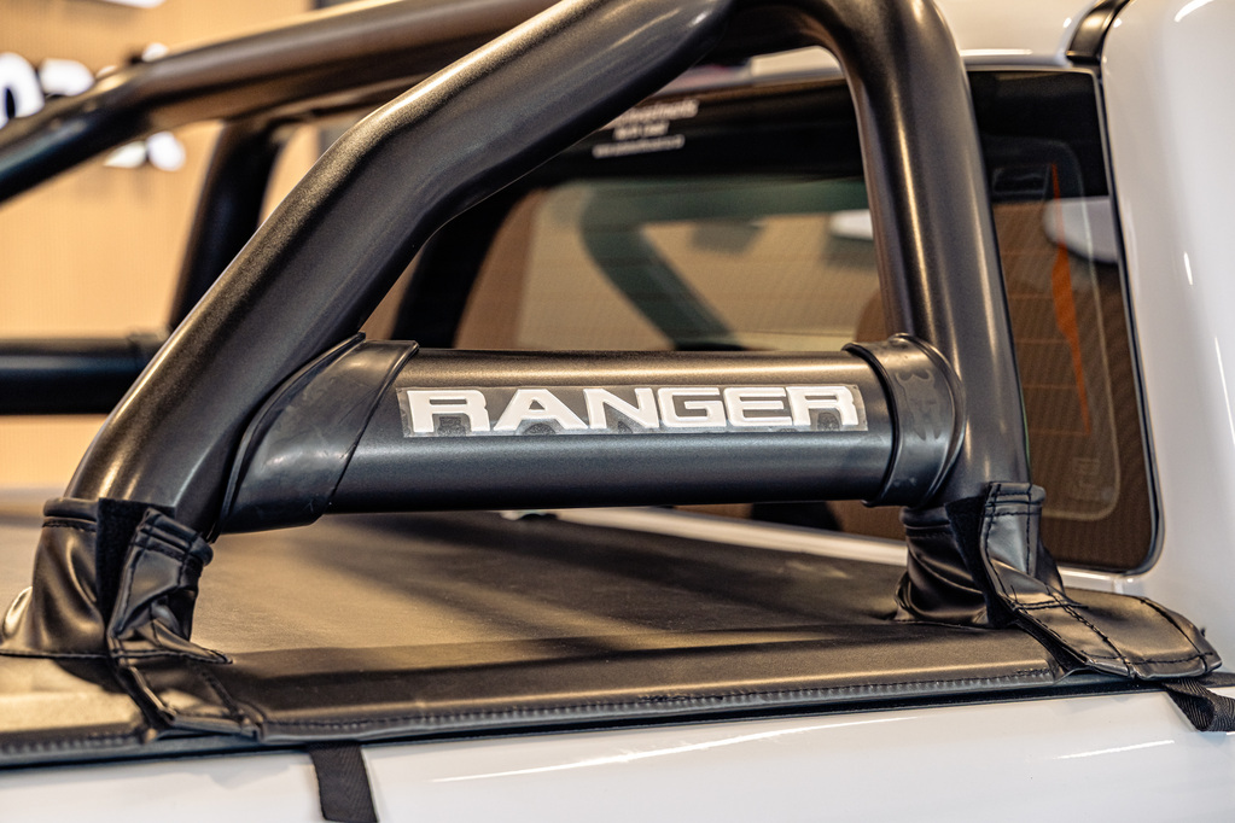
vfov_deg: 18.2
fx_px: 2573
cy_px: 412
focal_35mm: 75
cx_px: 618
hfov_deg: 27.0
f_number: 4.5
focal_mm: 75
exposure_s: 1/125
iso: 640
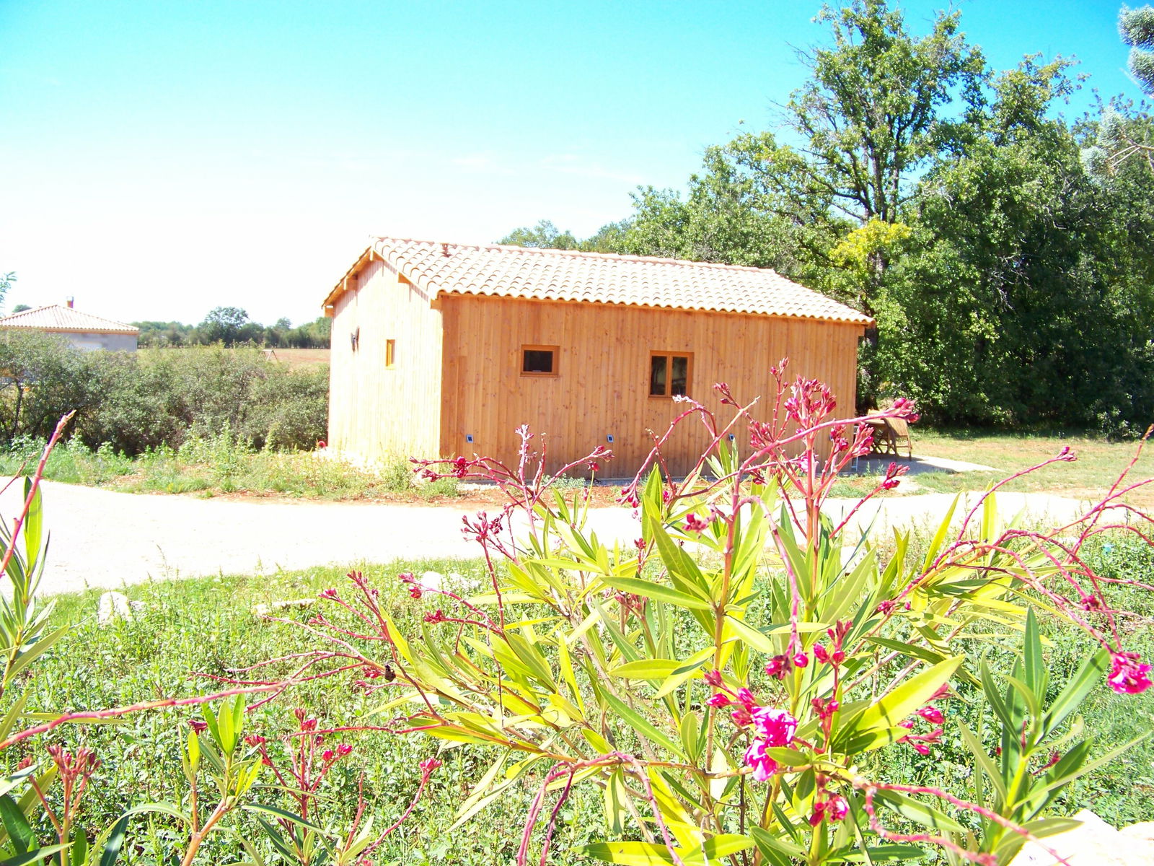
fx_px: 1100
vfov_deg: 42.9
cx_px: 577
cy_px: 433
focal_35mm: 33
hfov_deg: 55.4
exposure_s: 1/250
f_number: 2.8
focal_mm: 5.85
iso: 64
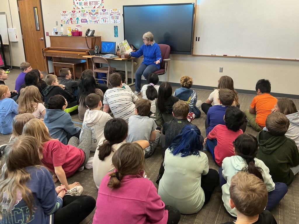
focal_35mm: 29
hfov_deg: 61.7
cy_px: 112
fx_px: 250
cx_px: 150
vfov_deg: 48.2
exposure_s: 1/60
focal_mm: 3
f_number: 1.8
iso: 100
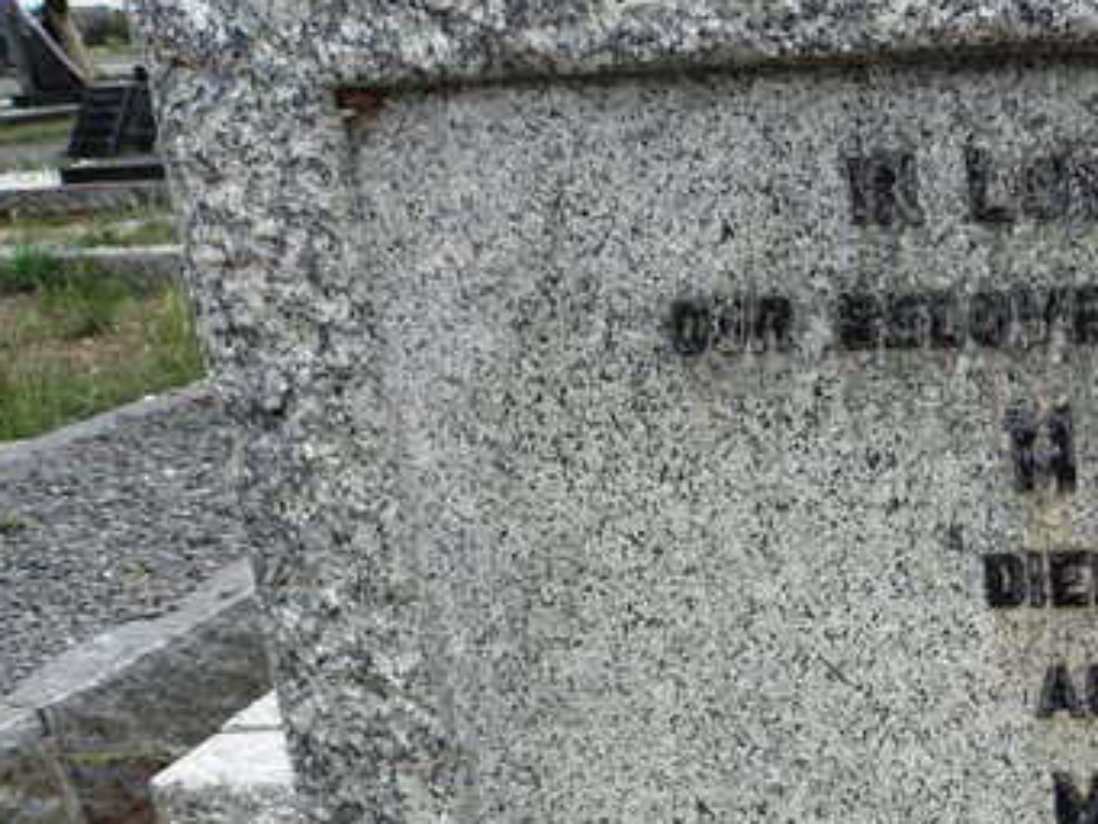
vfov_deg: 23.1
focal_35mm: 61
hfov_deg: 28.3
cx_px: 1253
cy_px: 824
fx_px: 1936
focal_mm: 4.6
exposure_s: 1/125
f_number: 5.6
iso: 64
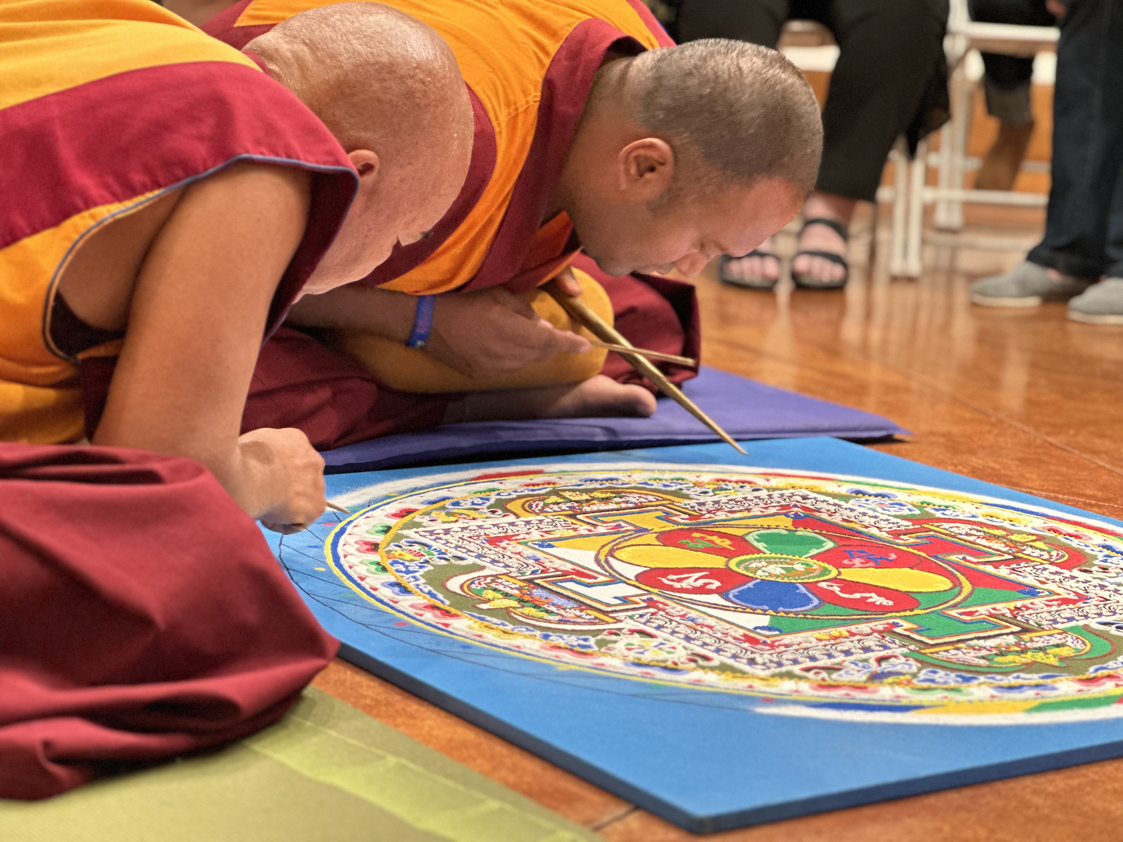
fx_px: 2498
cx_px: 562
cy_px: 421
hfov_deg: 25.3
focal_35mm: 77
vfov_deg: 19.1
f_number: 2.8
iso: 320
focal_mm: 9
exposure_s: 1/24
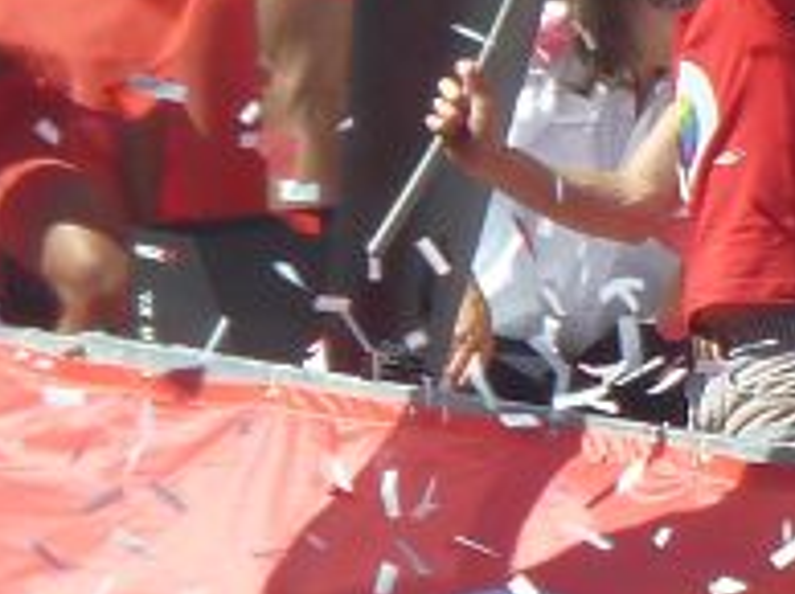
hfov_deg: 2.4
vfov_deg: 1.8
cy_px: 143
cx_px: 1992
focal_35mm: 836
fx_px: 19176
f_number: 4.5
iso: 80
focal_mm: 25.9
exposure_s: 1/320
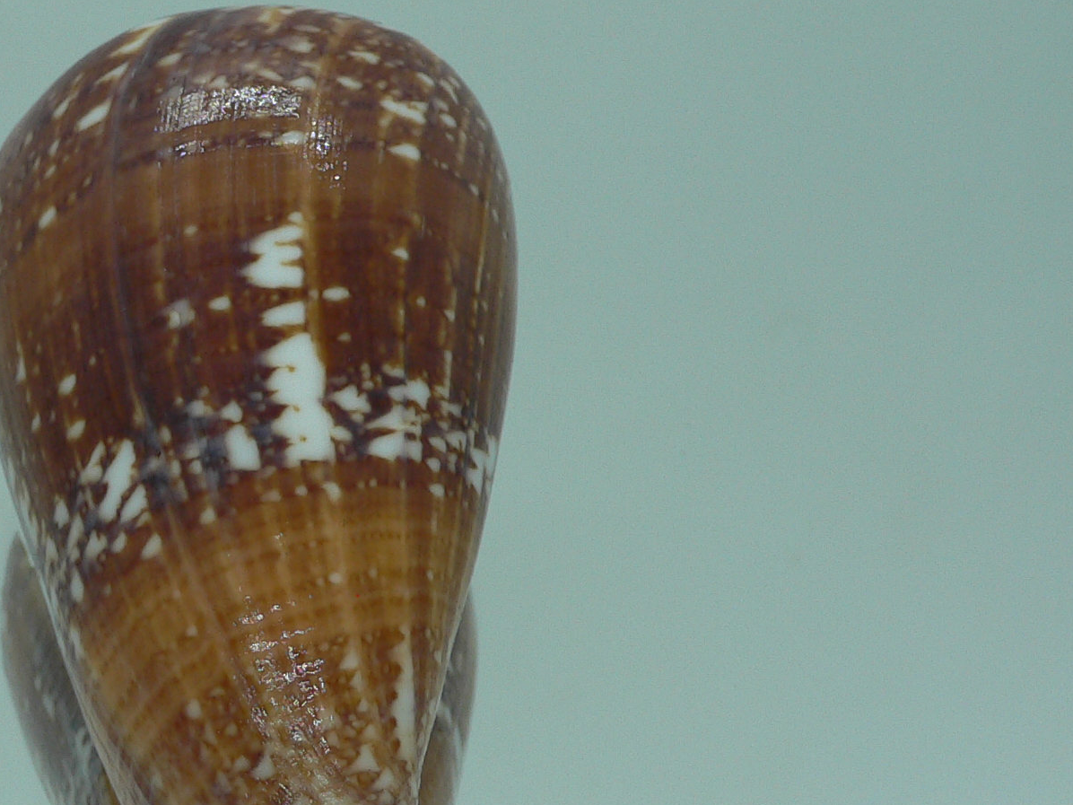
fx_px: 1829
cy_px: 462
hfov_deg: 32.0
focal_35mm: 59
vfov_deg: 24.8
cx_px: 257
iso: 80
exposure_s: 1/60
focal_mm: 4.6
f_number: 2.8
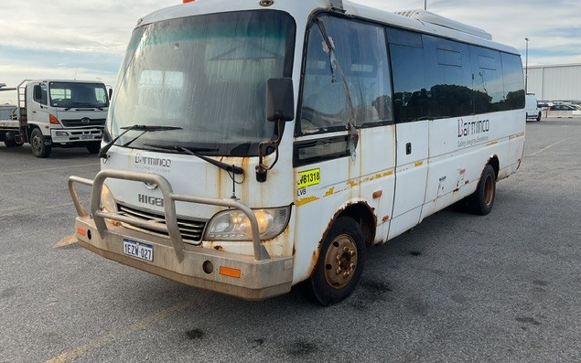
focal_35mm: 31
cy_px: 151
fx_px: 491
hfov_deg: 61.2
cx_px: 290
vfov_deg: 40.5
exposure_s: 1/1055
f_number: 1.8
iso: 16
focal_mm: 3
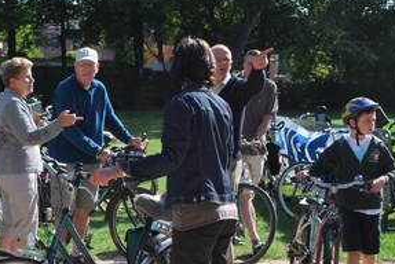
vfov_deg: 15.0
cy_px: 212
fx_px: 1000
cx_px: 110
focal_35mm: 91
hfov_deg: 22.2
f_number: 6.3
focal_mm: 29
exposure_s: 1/160
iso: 100
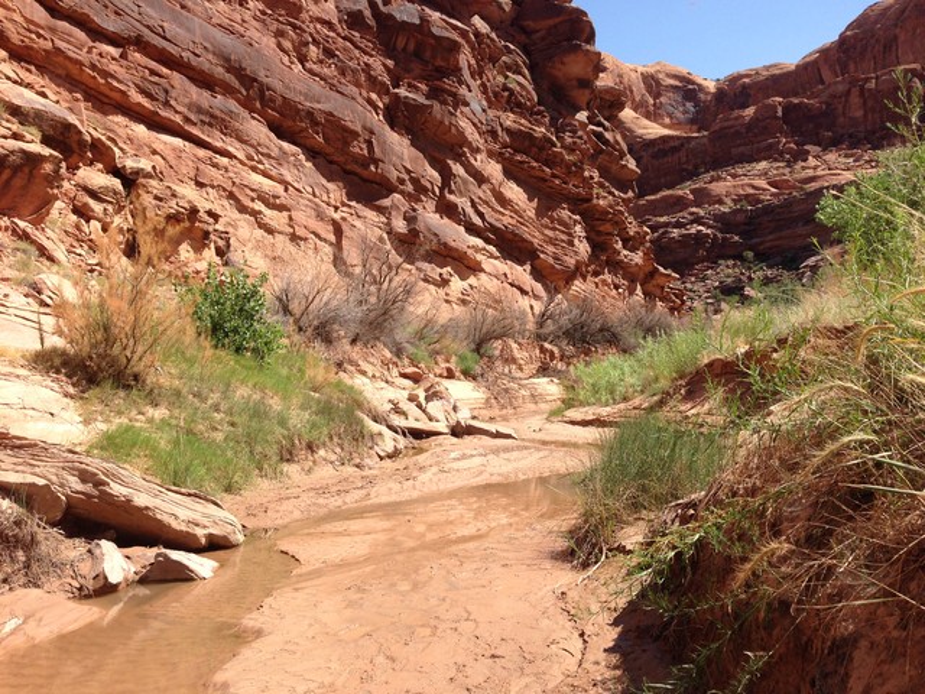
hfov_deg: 55.4
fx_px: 882
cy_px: 347
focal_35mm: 33
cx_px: 462
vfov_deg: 42.9
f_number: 2.4
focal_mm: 4.12
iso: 50
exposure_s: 1/1178
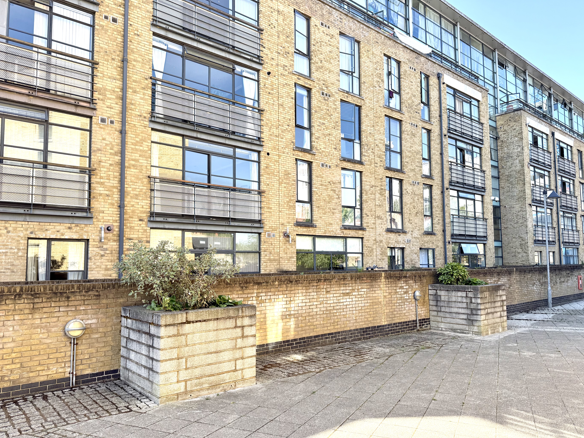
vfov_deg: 54.9
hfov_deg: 69.4
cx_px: 298
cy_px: 226
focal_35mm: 25
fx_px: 422
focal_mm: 6.76
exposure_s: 1/1075
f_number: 1.78
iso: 100
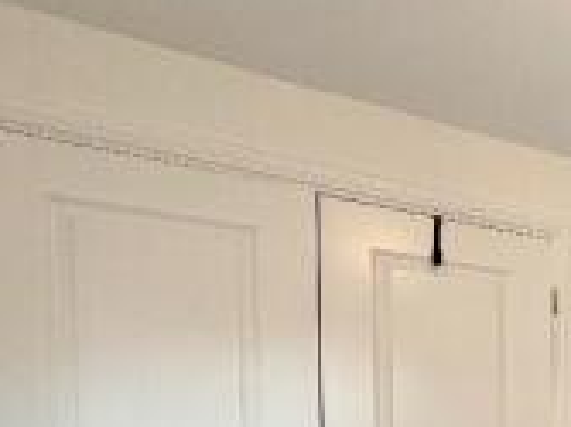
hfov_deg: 26.4
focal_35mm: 49
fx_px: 808
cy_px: 483
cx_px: 884
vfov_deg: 26.9
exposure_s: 1/100
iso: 160
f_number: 2.2
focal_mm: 2.22
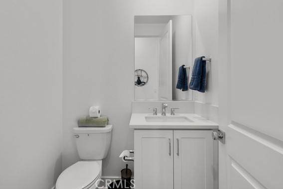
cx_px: 136
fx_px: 142
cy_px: 85
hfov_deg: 89.9
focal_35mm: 18
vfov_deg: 67.3
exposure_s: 1/4
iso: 200
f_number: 9
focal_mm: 16
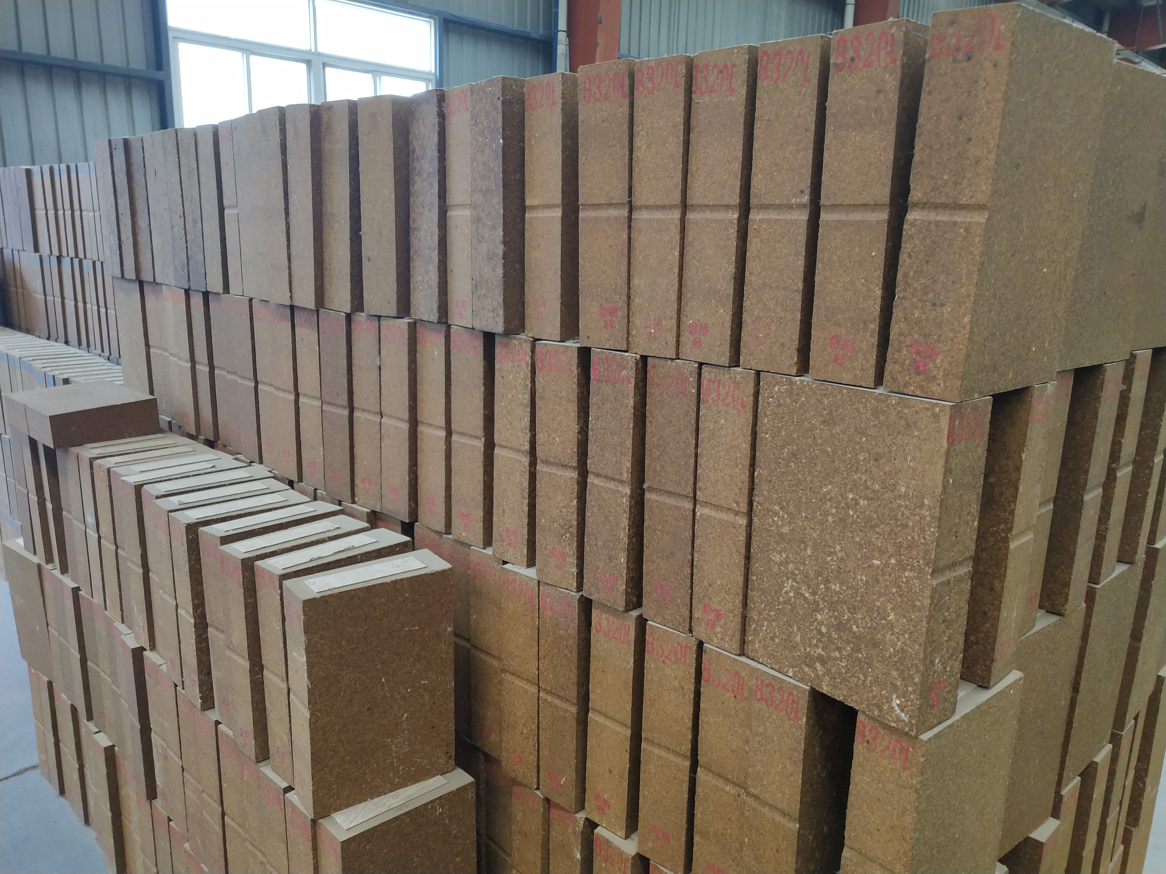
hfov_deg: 60.0
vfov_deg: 46.8
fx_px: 1011
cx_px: 583
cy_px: 437
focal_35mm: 30
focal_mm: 3.95
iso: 164
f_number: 1.8
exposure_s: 1/50
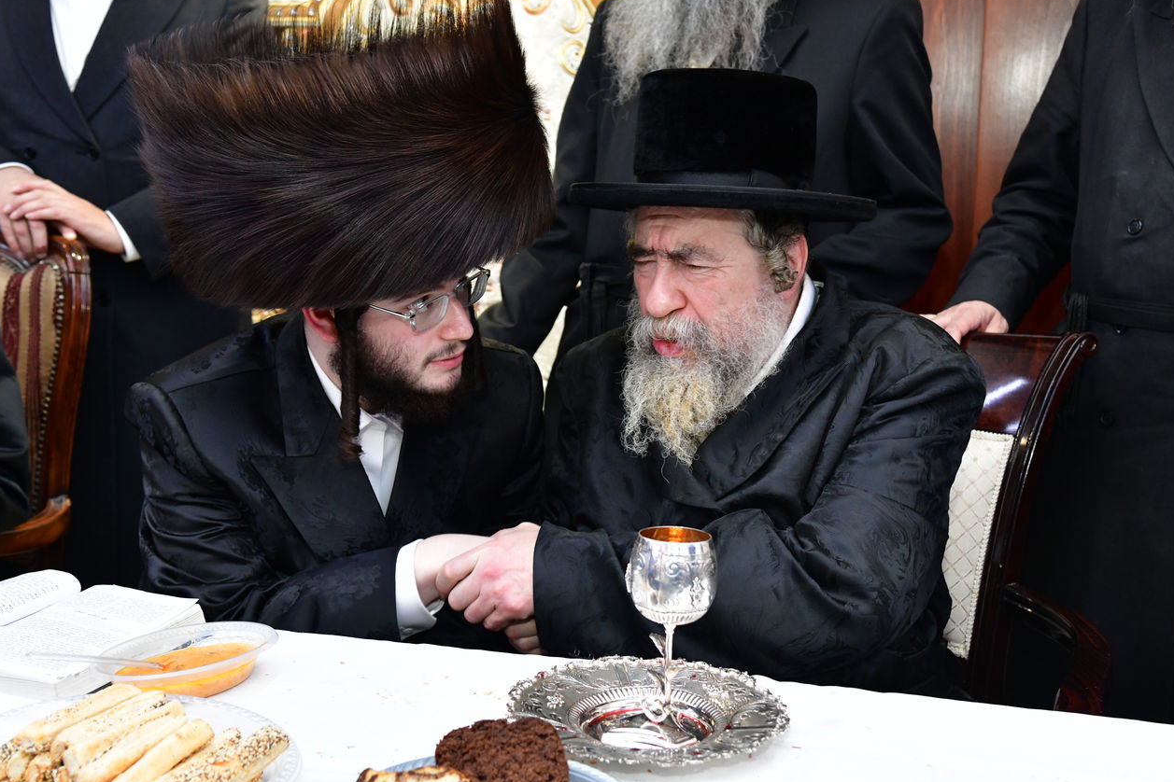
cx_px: 592
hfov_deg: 40.3
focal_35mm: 49
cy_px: 354
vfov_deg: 27.5
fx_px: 1598
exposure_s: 1/100
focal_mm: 44
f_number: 5.6
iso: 3200
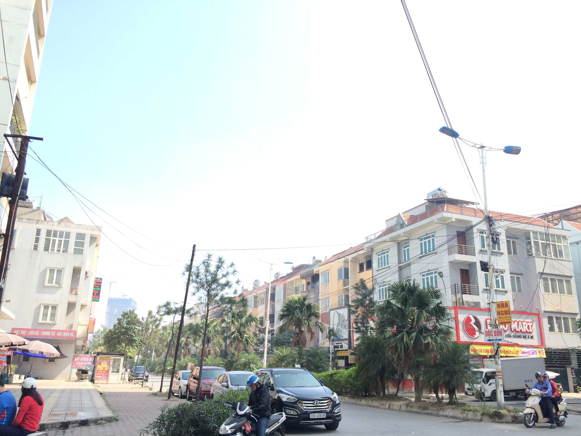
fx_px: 504
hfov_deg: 60.0
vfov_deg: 46.8
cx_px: 290
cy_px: 218
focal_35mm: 30
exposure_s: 1/684
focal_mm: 4.12
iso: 32
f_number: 2.2
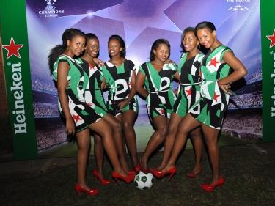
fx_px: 246
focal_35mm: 31
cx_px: 158
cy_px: 99
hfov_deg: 58.1
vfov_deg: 45.4
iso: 1250
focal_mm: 18
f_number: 4.5
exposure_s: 1/125
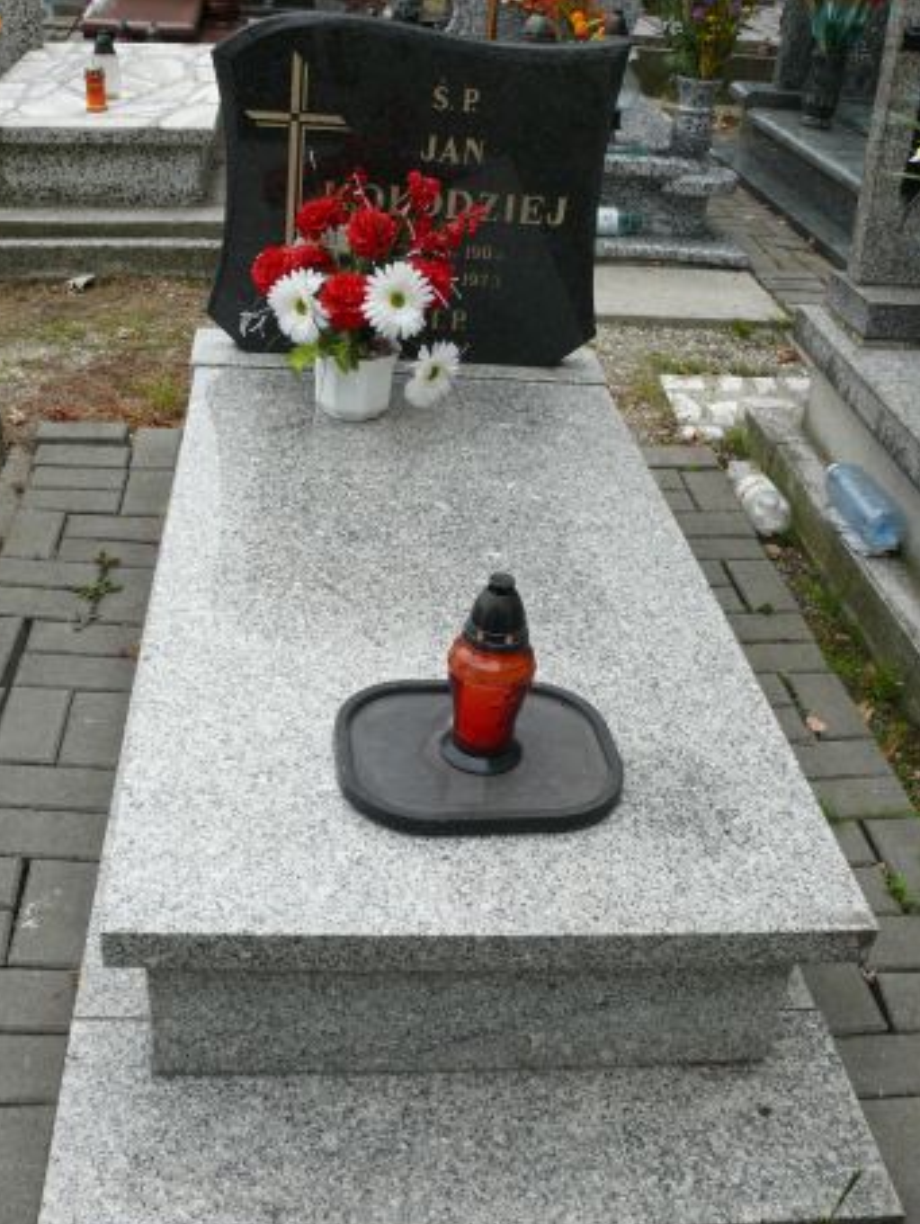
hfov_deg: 38.7
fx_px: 1310
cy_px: 644
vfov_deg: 50.1
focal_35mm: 37
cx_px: 442
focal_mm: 7.4
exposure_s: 1/200
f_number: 4
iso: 100
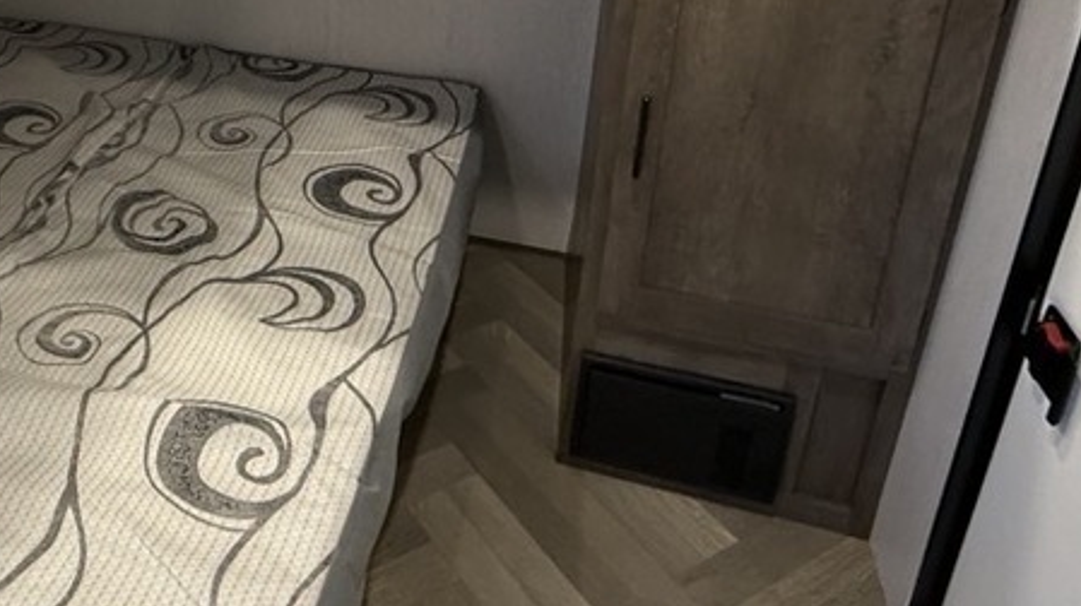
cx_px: 282
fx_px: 974
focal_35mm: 34
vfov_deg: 31.1
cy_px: -46
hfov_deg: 55.5
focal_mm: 2.22
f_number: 2.2
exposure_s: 1/60
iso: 400
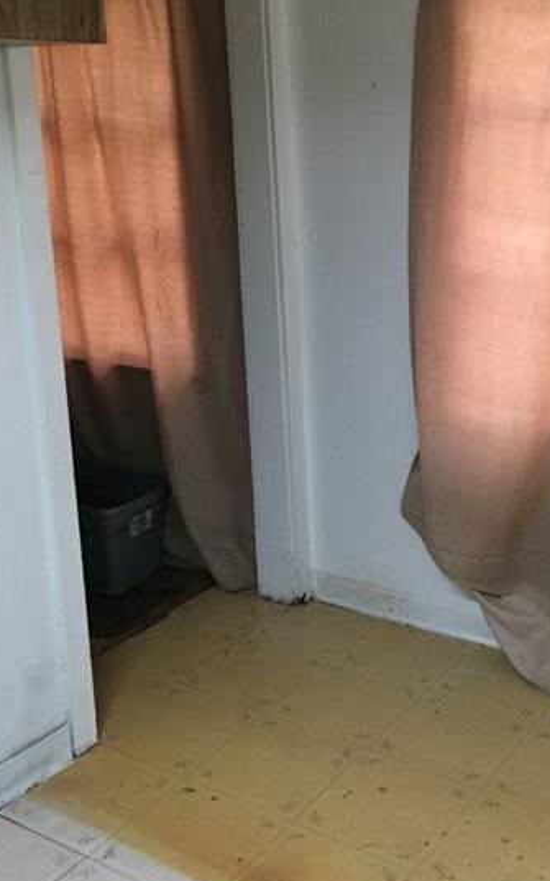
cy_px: 328
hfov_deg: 29.0
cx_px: 356
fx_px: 1057
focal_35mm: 44
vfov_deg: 44.9
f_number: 2.2
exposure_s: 1/20
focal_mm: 4.15
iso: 250
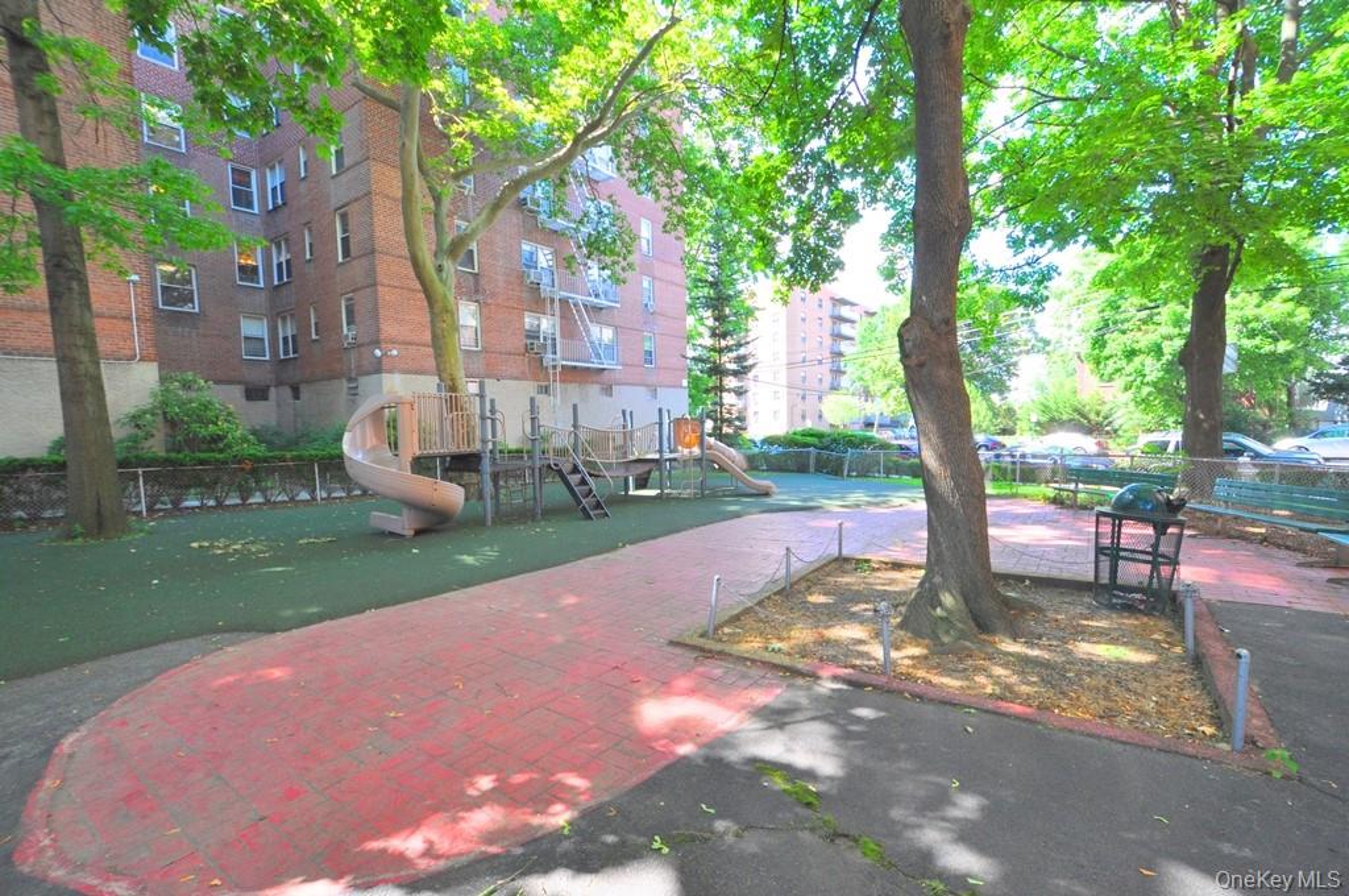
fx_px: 561
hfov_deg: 100.5
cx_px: 674
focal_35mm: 15
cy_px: 448
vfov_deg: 77.2
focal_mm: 10
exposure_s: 1/100
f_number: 5
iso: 400
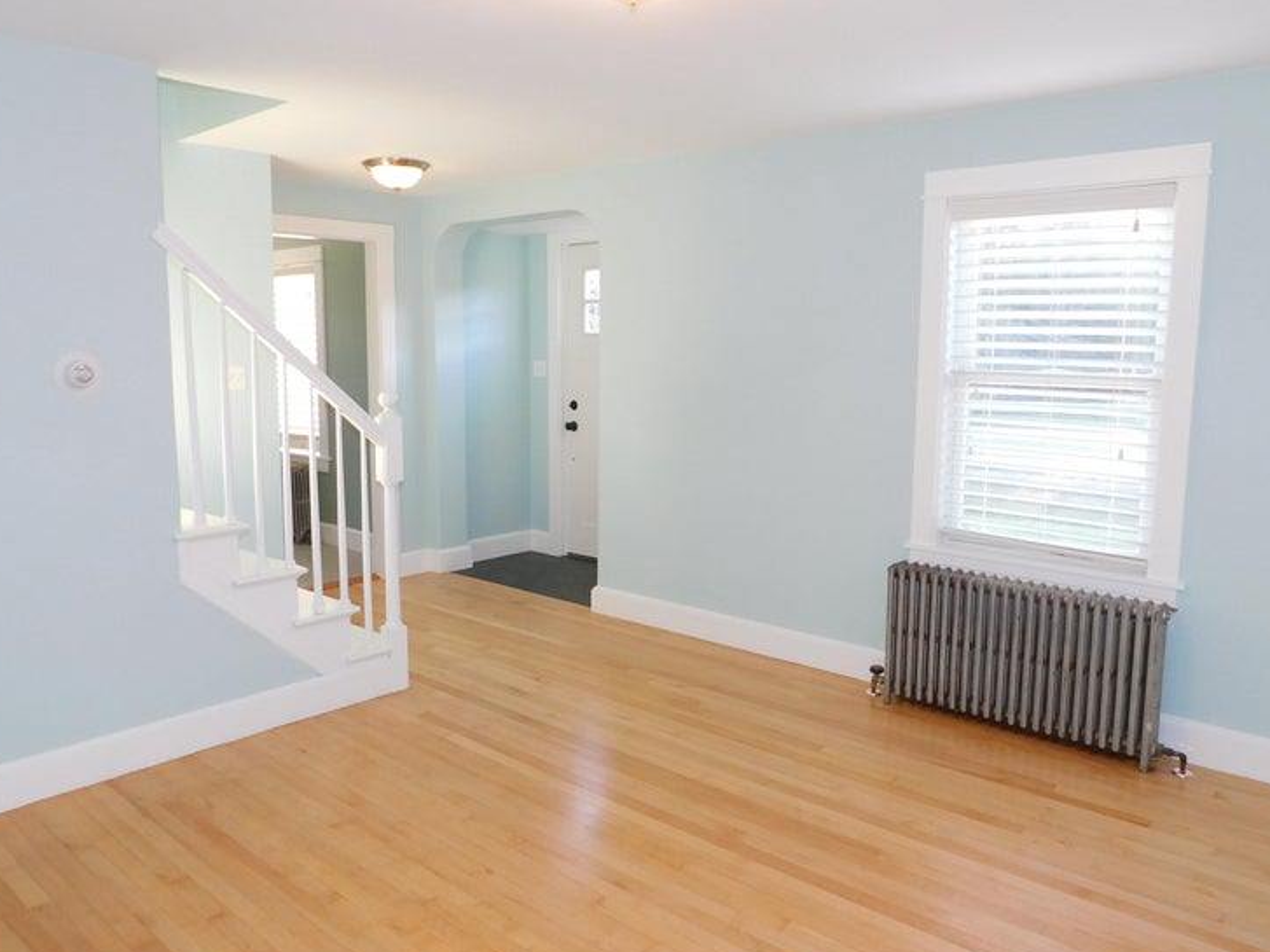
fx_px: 990
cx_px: 607
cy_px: 473
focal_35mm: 27
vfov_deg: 51.3
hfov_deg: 65.3
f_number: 3
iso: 180
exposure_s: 1/30
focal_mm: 4
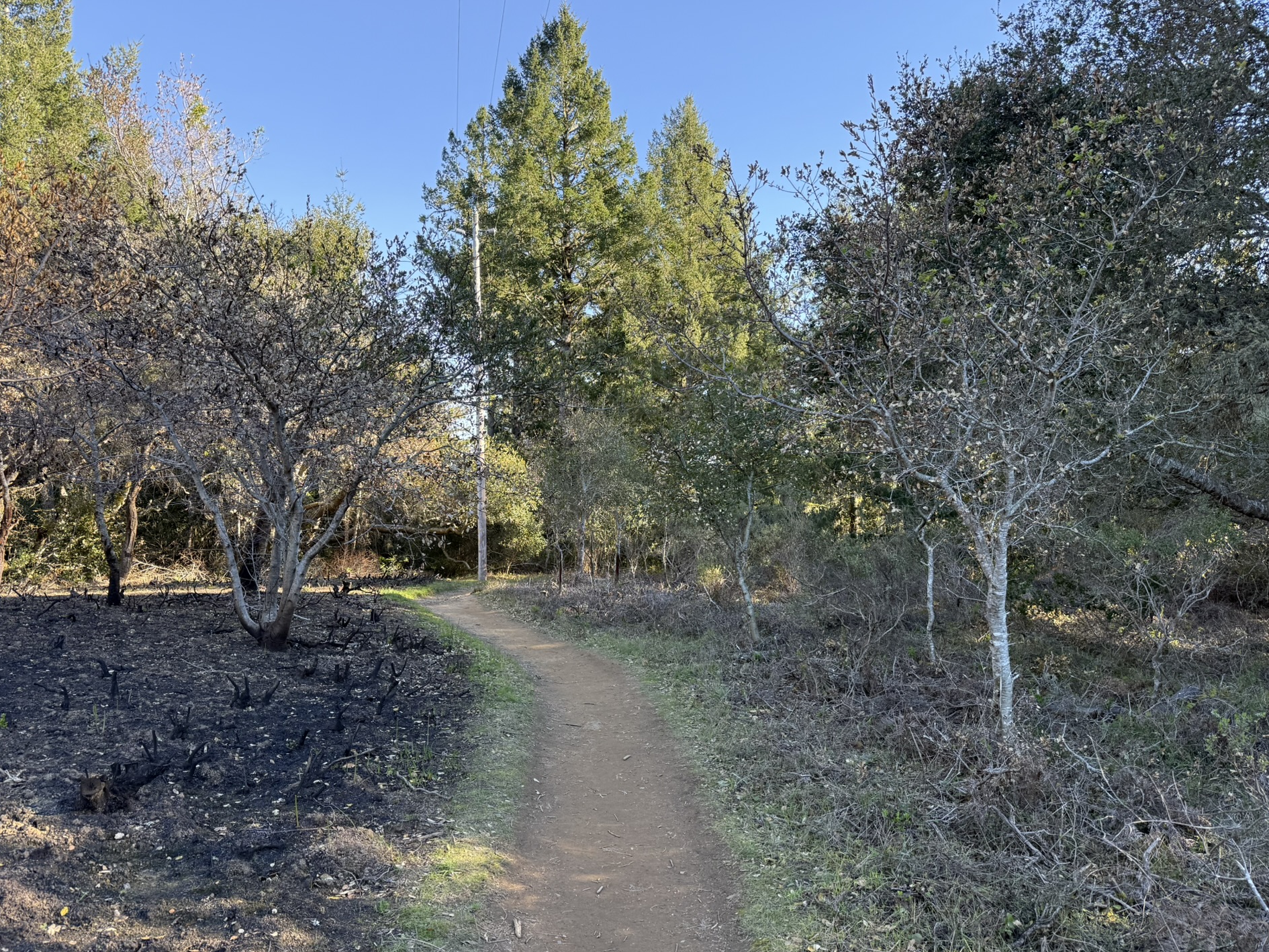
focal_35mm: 26
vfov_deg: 53.1
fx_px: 953
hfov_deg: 67.2
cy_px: 483
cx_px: 597
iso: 100
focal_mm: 6.76
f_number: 1.78
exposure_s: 1/435
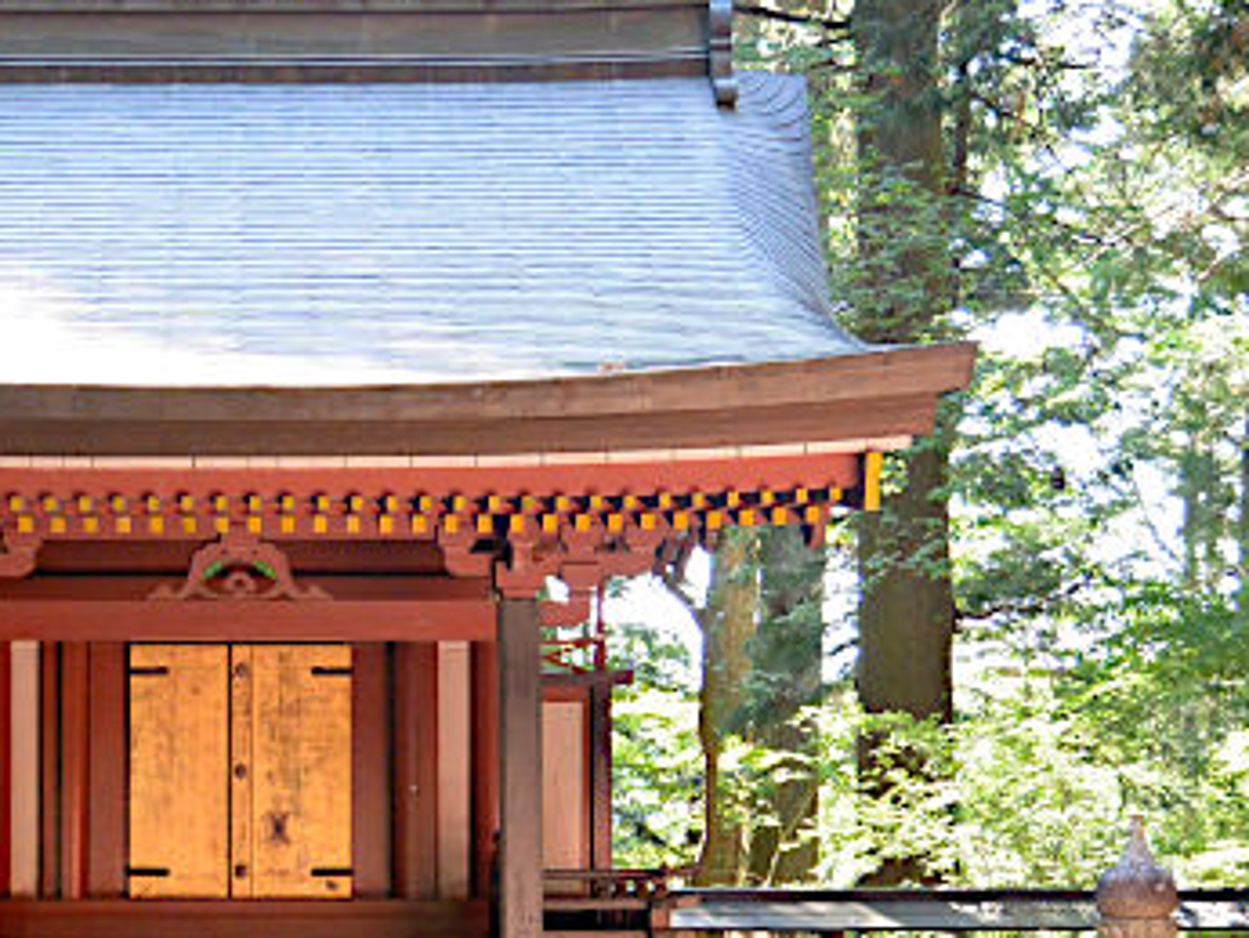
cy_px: 632
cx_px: 217
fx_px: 2960
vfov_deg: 17.9
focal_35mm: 82
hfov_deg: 23.4
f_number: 4.5
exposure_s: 1/60
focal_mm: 17.1
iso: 560
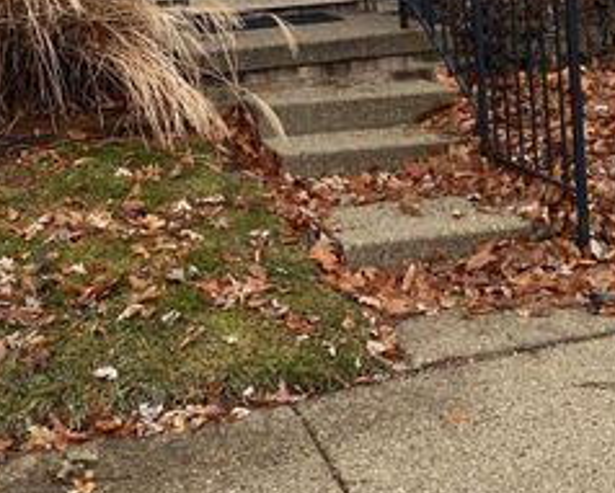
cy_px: -161
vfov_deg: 19.7
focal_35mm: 71
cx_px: 339
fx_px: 1294
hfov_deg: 26.7
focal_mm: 4.25
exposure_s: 1/231
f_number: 1.8
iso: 32
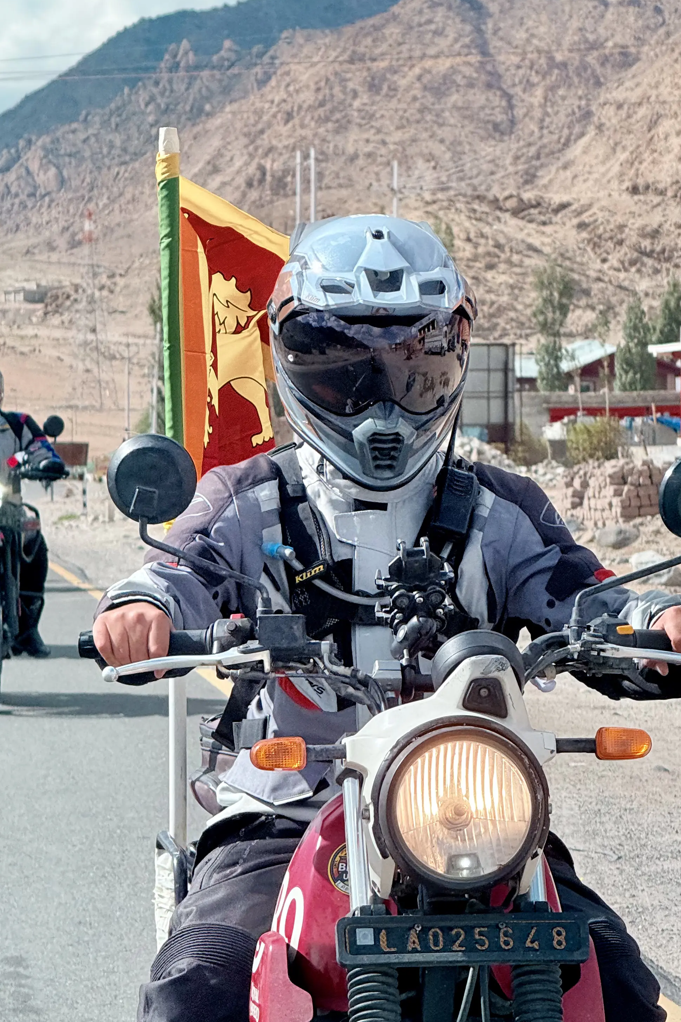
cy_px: 469
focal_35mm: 173
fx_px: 4909
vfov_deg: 11.9
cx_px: 334
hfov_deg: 7.9
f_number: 2.8
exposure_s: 1/2146
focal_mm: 15.66
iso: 80
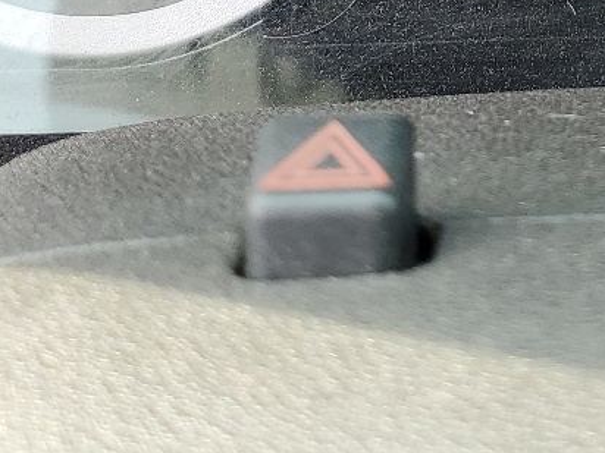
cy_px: -355
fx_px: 1765
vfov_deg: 13.2
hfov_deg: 18.9
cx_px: 621
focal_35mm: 101
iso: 50
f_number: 1.5
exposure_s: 1/172
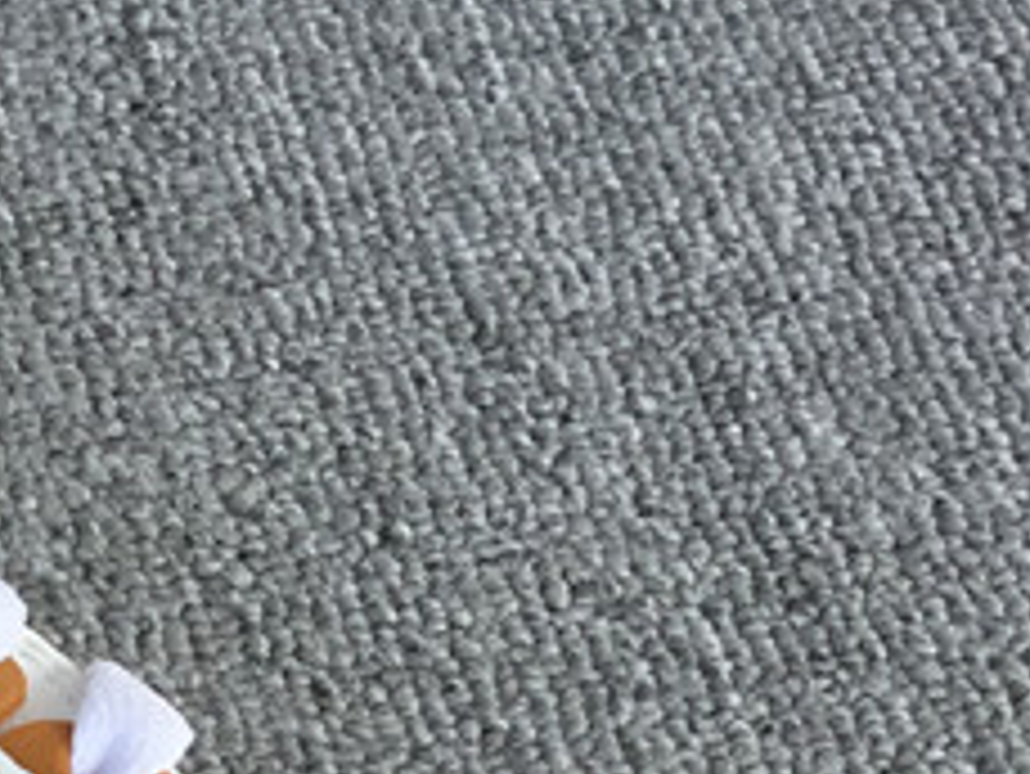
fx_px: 3632
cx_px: -202
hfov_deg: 15.6
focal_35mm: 122
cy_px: 1280
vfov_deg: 11.5
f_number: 2.4
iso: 25
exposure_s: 1/558
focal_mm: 3.3
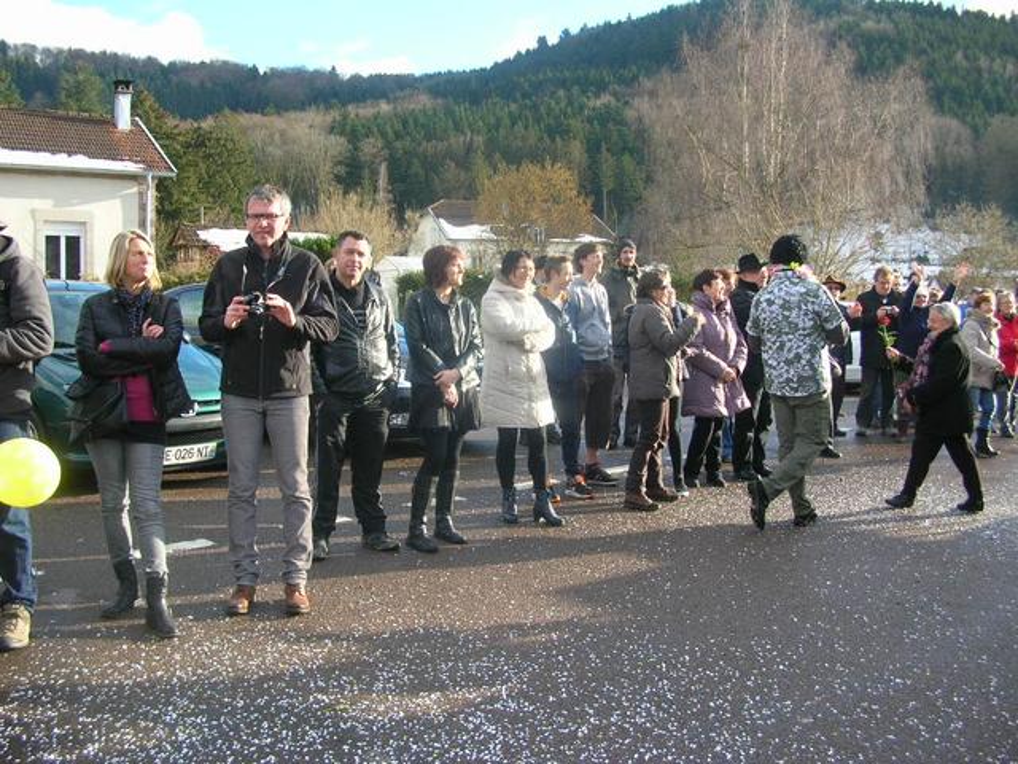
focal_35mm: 35
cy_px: 382
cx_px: 509
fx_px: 1029
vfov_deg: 40.7
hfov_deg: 52.6
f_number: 2.8
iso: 50
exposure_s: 1/264
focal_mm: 5.8
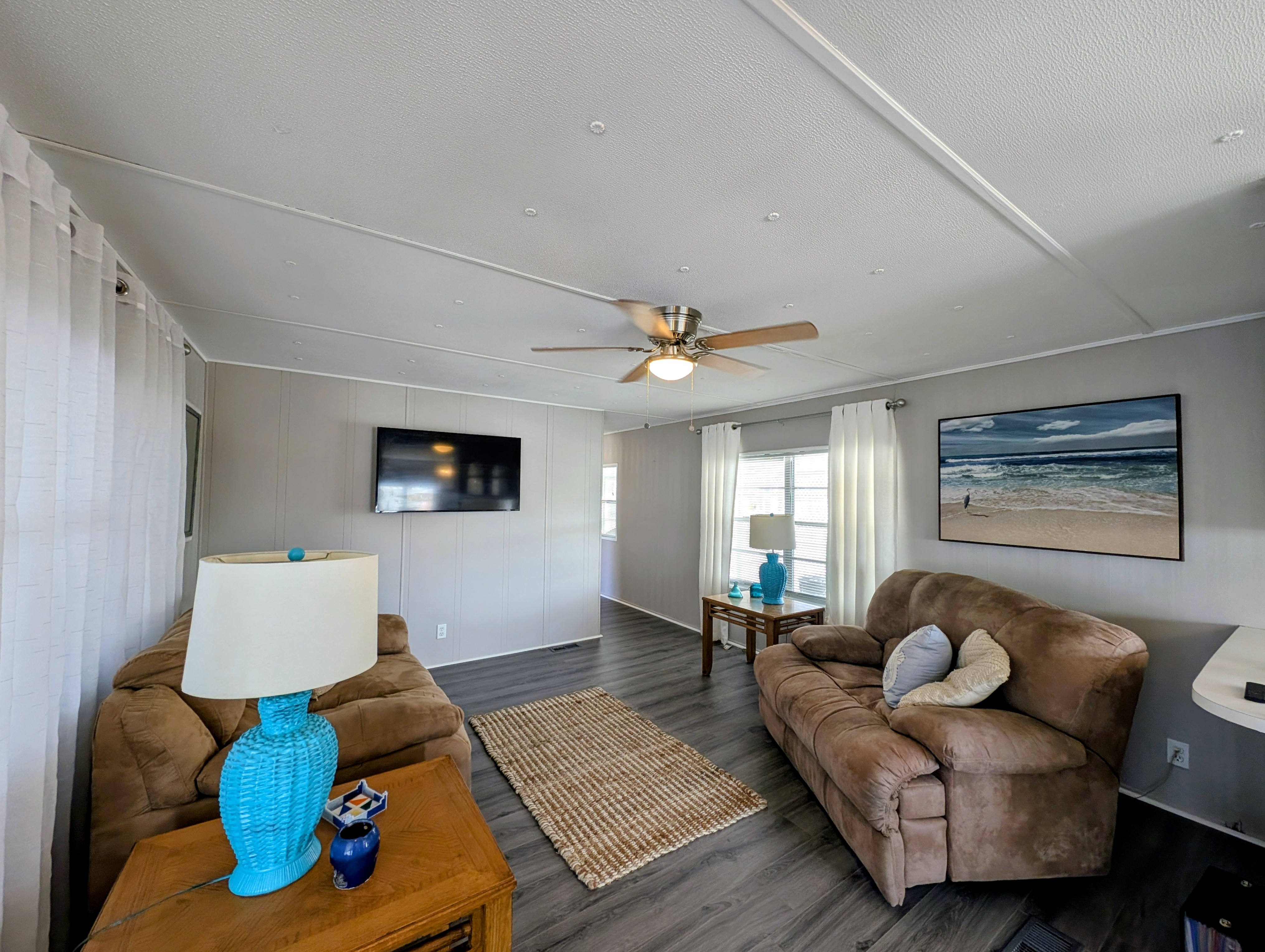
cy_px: 476
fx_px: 439
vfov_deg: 94.6
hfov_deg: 110.5
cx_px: 632
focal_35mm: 12
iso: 80
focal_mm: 2.23
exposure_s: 1/85.9
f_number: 1.95
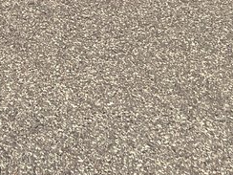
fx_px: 1084
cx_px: -40
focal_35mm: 161
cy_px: -360
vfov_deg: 7.9
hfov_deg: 12.0
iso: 50
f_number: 1.6
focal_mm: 5.1
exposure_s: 1/5076
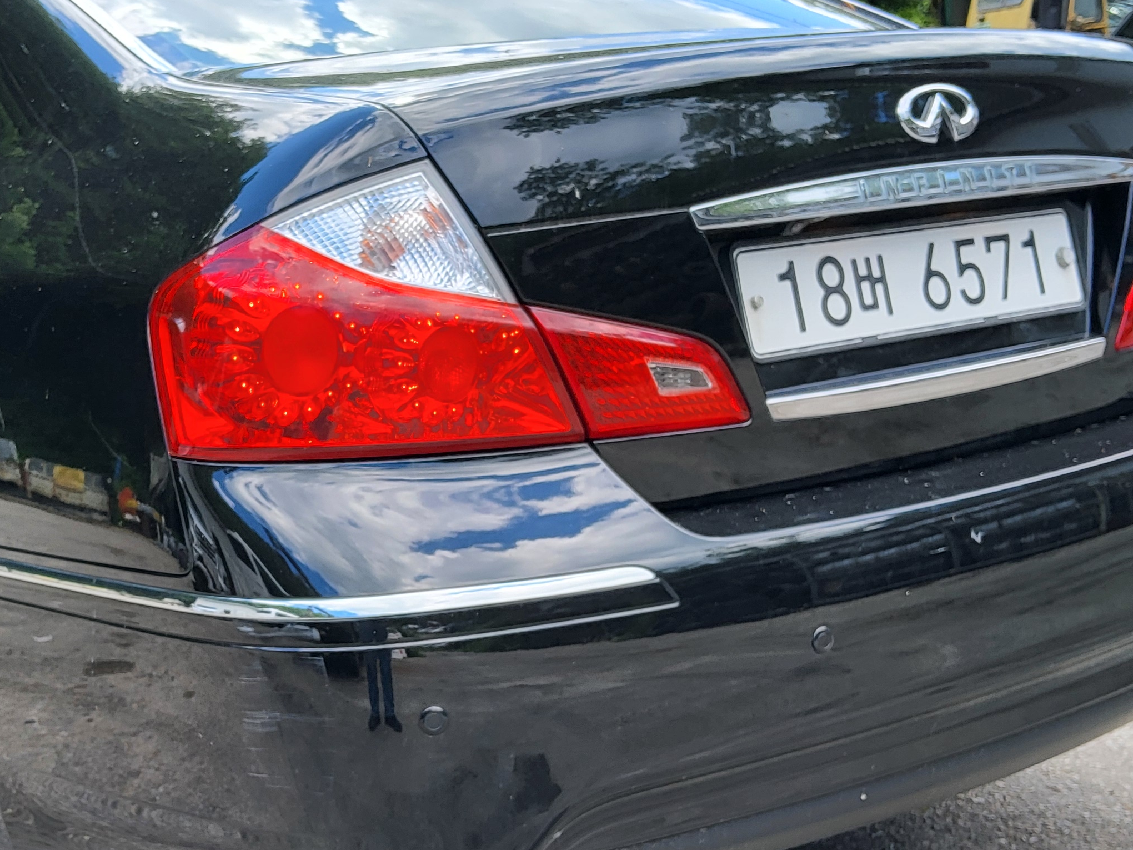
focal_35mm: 52
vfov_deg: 28.0
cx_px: 397
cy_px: 476
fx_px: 1702
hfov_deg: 36.5
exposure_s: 1/111
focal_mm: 3.98
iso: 12
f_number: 1.8
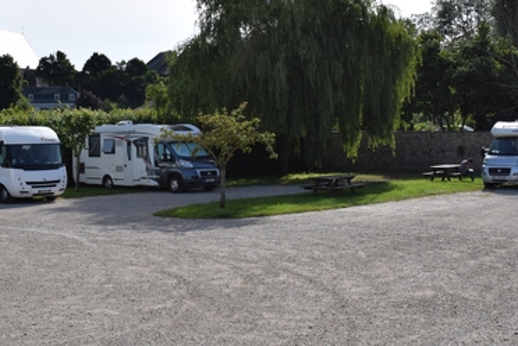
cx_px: 224
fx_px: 834
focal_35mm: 58
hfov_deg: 34.4
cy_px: 118
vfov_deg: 23.3
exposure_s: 1/400
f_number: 10
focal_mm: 18
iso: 200
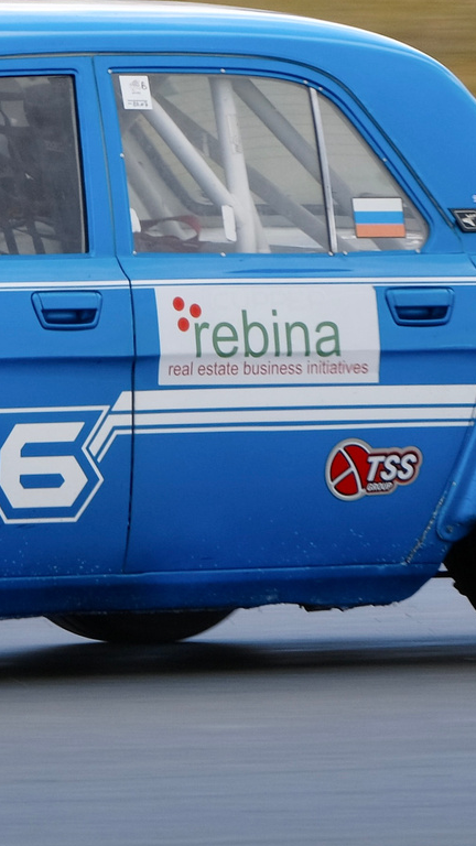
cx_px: -224
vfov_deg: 2.3
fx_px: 20913
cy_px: 134
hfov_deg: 1.3
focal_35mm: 932
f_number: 10
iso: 160
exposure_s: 1/125
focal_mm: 177.9
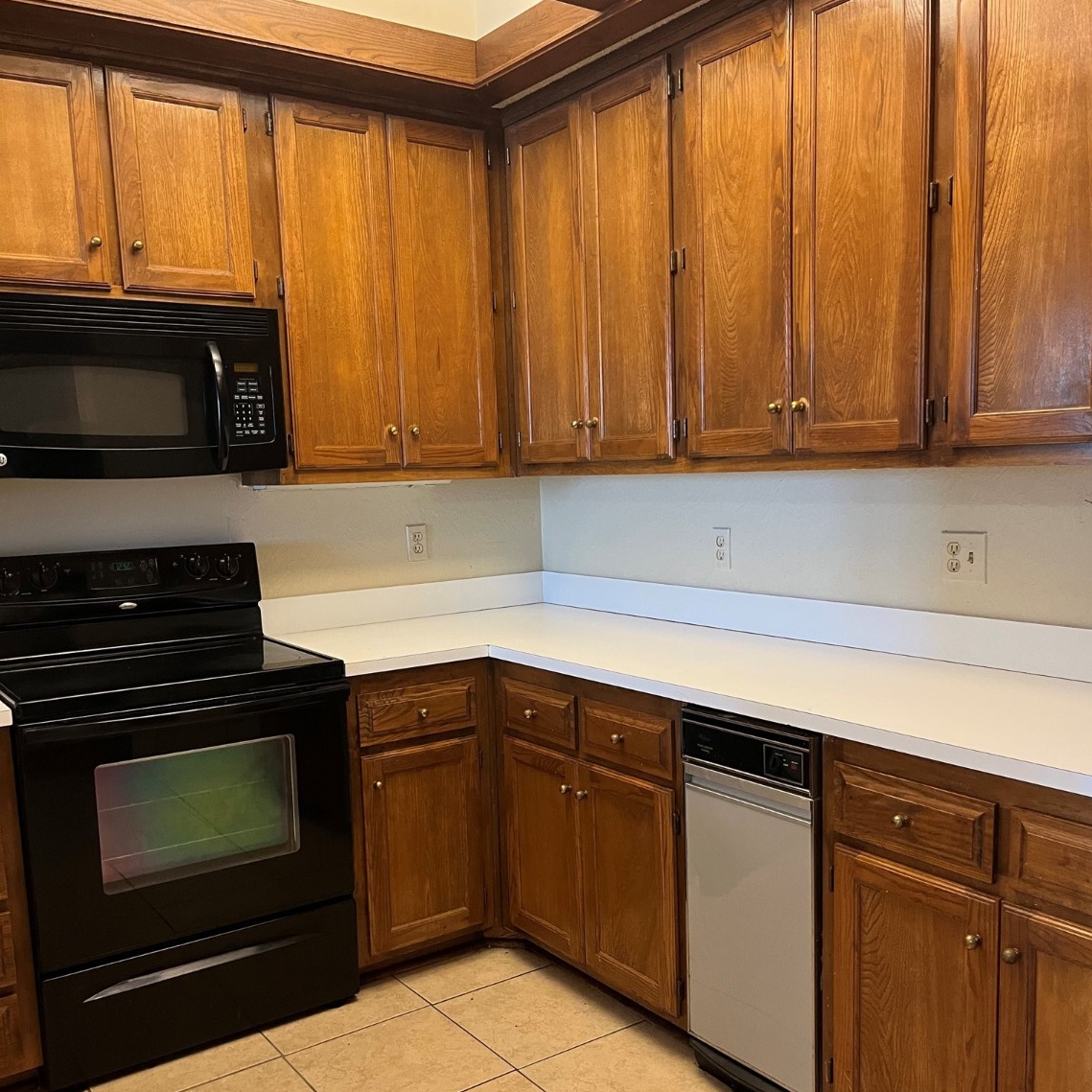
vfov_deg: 52.4
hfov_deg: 52.5
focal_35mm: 31
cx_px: 551
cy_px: 621
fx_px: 1106
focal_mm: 5.1
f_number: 1.6
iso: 250
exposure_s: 1/60
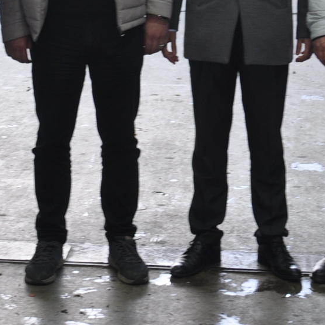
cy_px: 1
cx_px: 74
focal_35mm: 148
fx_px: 1572
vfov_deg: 11.7
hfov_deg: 11.8
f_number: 5.6
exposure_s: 1/30
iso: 280
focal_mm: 30
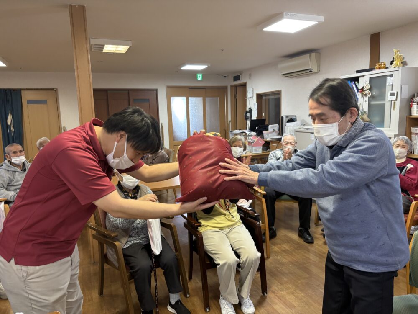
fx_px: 314
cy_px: 157
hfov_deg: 67.3
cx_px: 209
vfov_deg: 53.1
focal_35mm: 26
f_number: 1.6
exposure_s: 1/60
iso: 80
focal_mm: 5.96
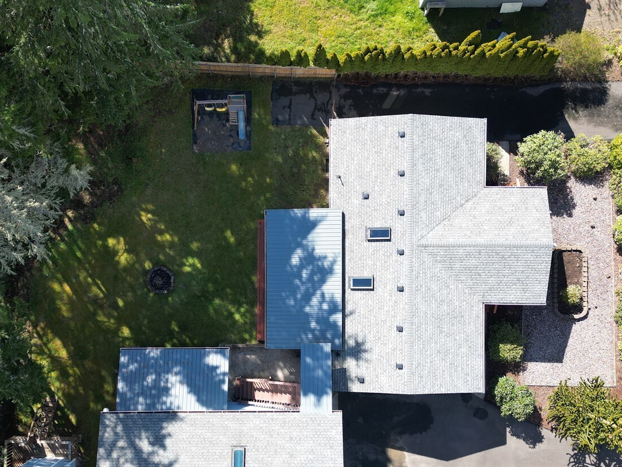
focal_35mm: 35
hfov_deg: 52.6
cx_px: 285
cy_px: 304
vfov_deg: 40.3
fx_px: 629
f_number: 1.7
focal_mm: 6.72
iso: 100
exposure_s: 1/640
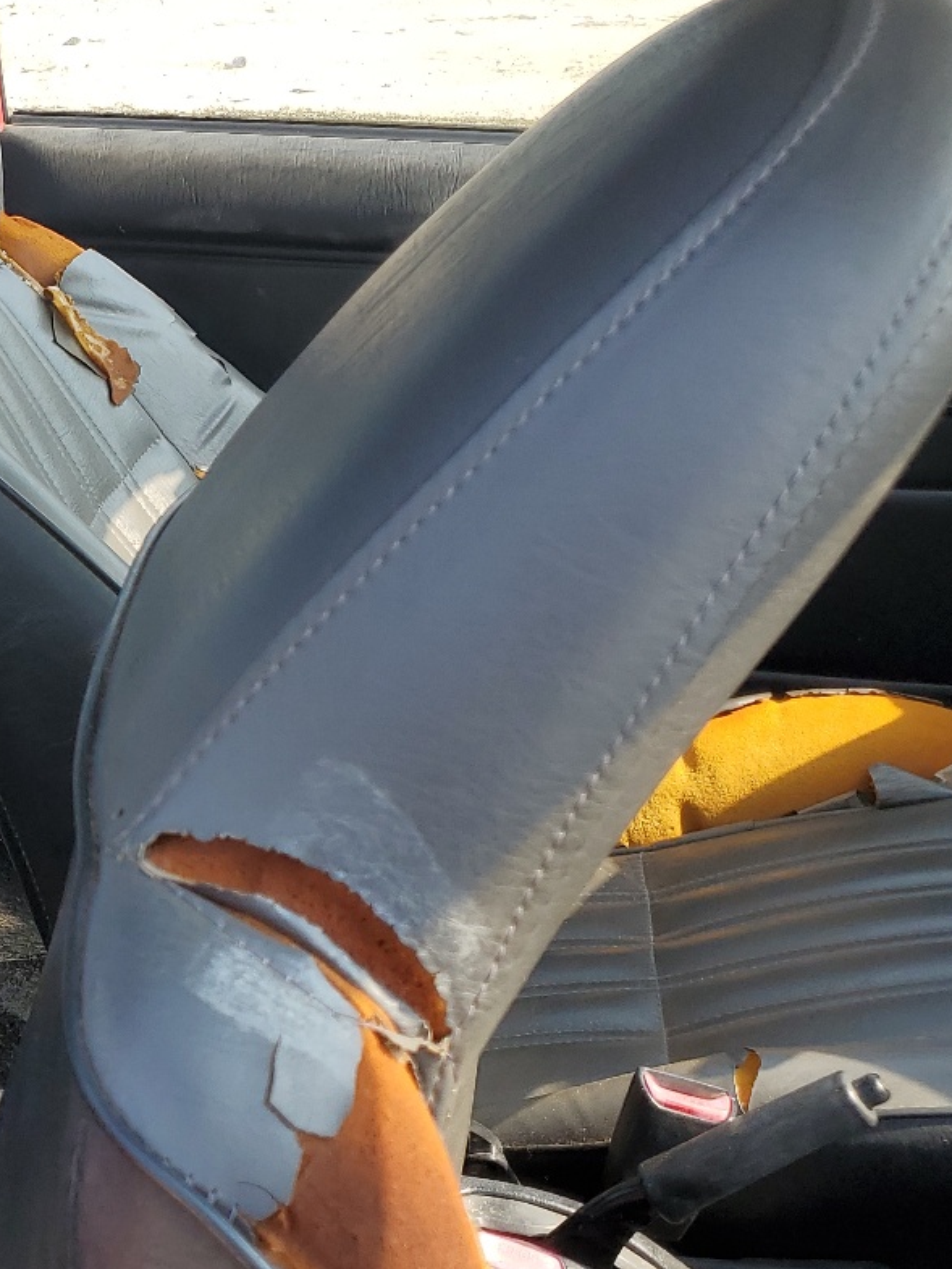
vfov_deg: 36.2
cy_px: 611
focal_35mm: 53
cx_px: -244
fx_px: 1943
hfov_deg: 24.5
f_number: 1.5
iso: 50
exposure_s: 1/769
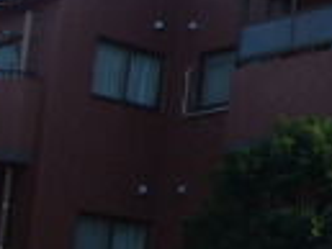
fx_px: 1248
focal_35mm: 130
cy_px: 95
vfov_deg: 11.4
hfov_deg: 13.2
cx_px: 651
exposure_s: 1/250
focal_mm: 4.6
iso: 80
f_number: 5.6
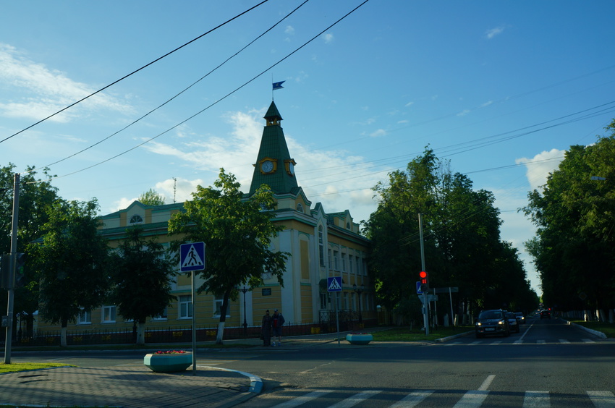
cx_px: 308
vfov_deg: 39.8
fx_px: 563
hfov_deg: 57.3
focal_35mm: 33
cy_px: 204
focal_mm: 22
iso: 100
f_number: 9
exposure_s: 1/160
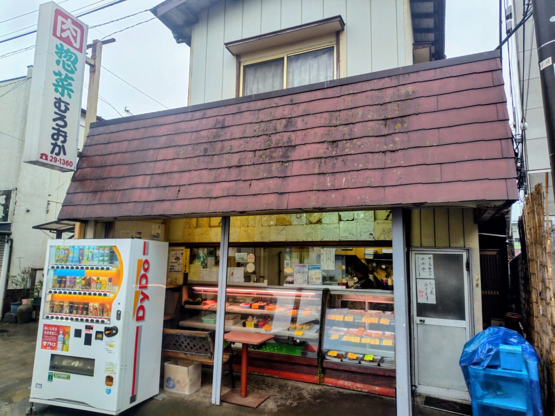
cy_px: 208
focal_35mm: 23
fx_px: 369
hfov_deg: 73.9
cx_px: 278
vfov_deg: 58.9
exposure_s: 1/120
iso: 92
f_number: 1.9
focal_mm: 5.6
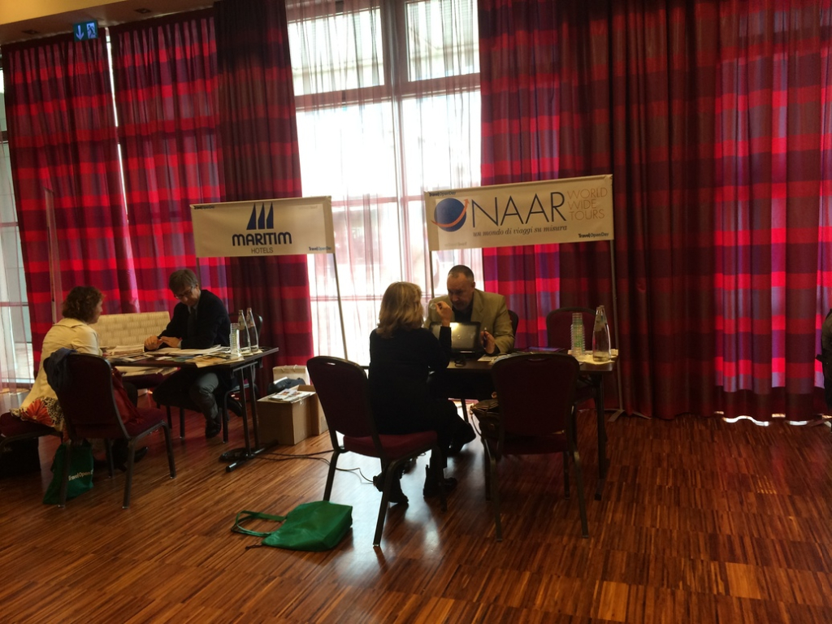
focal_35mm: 29
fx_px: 697
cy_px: 312
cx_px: 416
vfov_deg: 48.2
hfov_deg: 61.7
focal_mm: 4.15
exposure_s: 1/30
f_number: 2.2
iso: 64
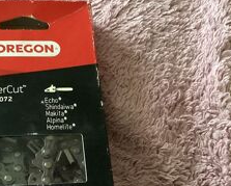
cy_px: 134
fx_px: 445
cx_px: 80
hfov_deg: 28.9
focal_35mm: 65
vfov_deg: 23.4
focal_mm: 3.3
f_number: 2.4
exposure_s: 1/30
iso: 800
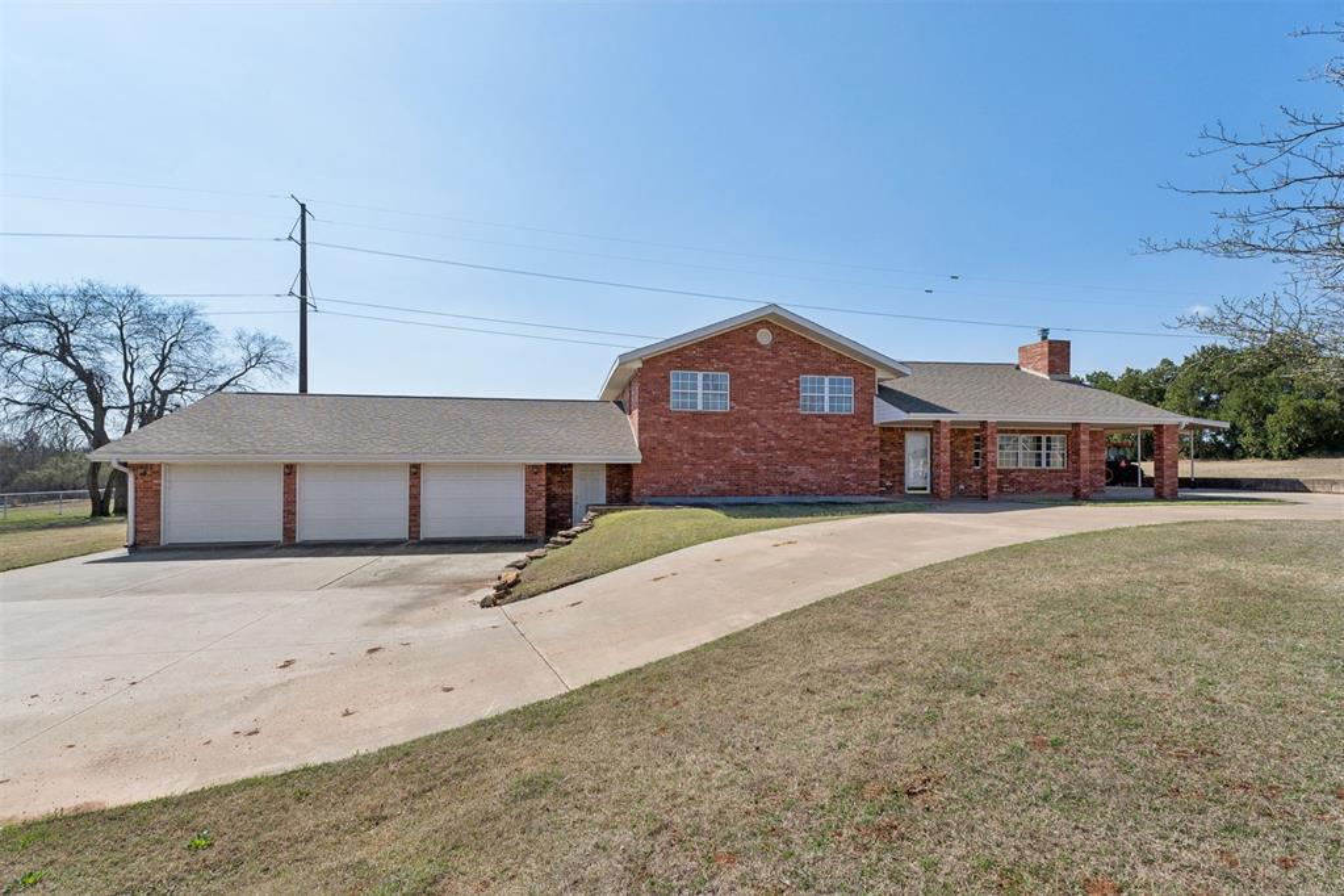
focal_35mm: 15
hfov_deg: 100.4
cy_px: 448
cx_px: 672
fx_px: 560
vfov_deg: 77.3
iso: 200
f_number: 7.1
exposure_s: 1/2000
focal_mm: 10
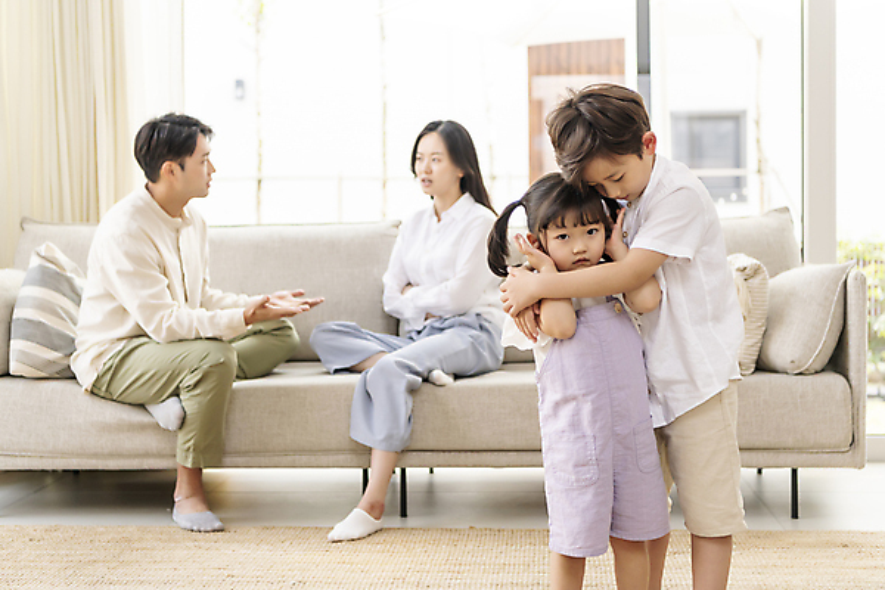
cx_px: 442
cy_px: 295
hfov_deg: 38.2
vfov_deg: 26.0
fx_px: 1278
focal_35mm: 52
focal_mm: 52
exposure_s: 1/200
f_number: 2.8
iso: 250
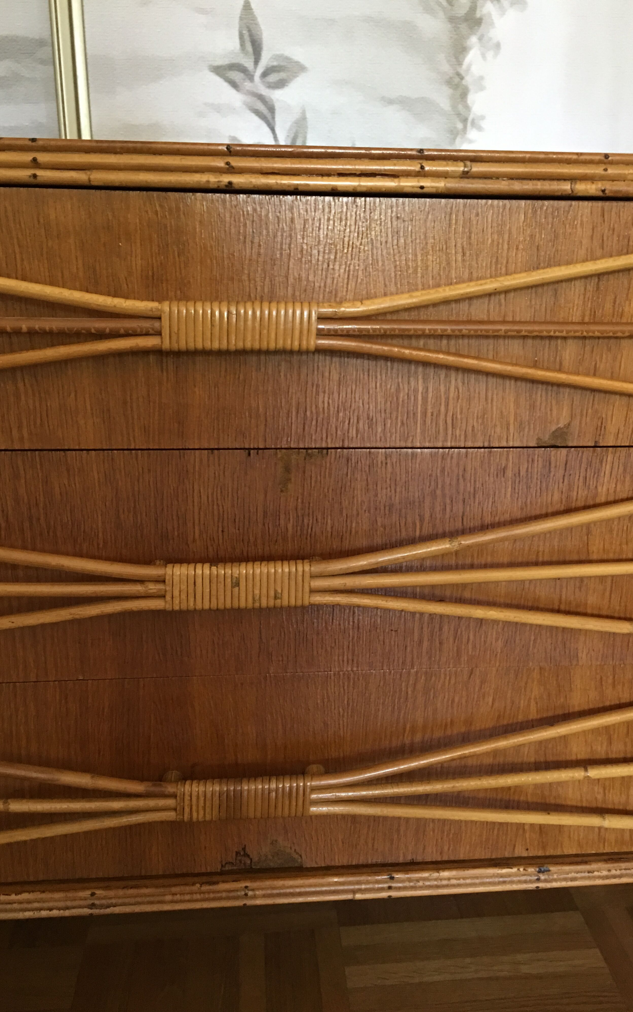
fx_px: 856
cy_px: 510
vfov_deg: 61.2
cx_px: 339
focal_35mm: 31
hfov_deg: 40.6
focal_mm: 4.15
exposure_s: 1/10
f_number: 2.2
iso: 80
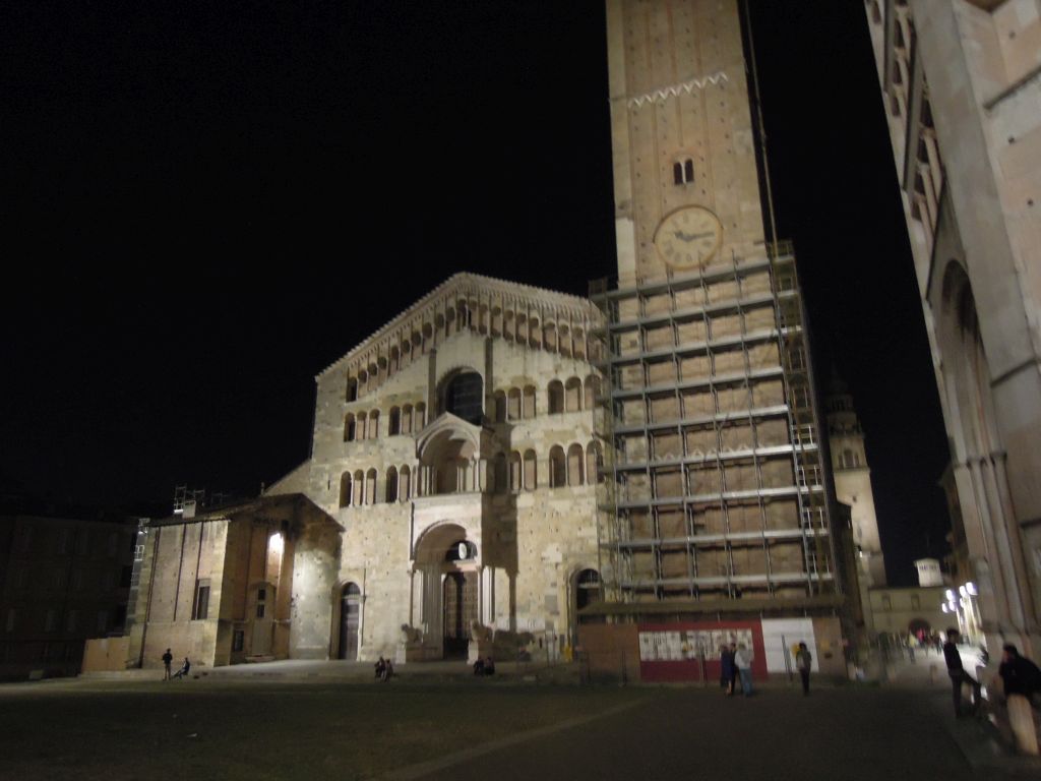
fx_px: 722
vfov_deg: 56.8
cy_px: 390
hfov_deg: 71.6
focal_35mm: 24
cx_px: 520
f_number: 2.2
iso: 720
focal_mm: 4.3
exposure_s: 1/8
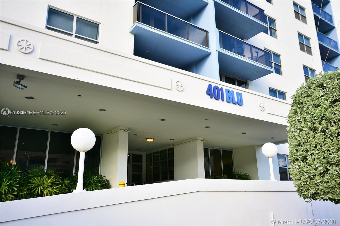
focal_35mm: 30
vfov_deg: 43.6
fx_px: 283
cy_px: 113
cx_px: 170
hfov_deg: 61.9
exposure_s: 1/200
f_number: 7.1
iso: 125
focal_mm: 20
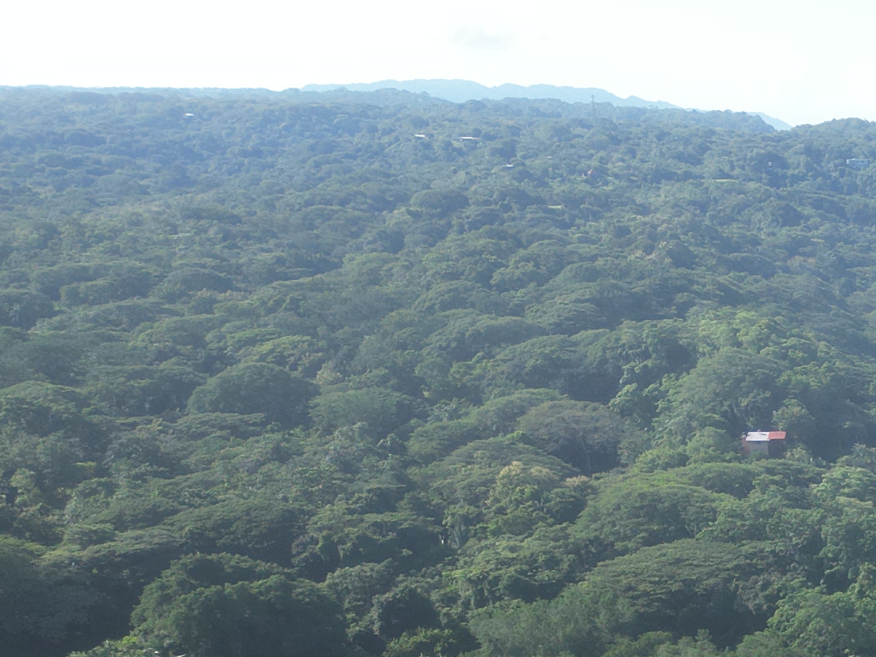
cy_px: 711
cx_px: 1242
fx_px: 1873
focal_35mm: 74
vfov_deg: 19.1
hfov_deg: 22.5
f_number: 1.7
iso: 100
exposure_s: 1/1250
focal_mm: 6.72
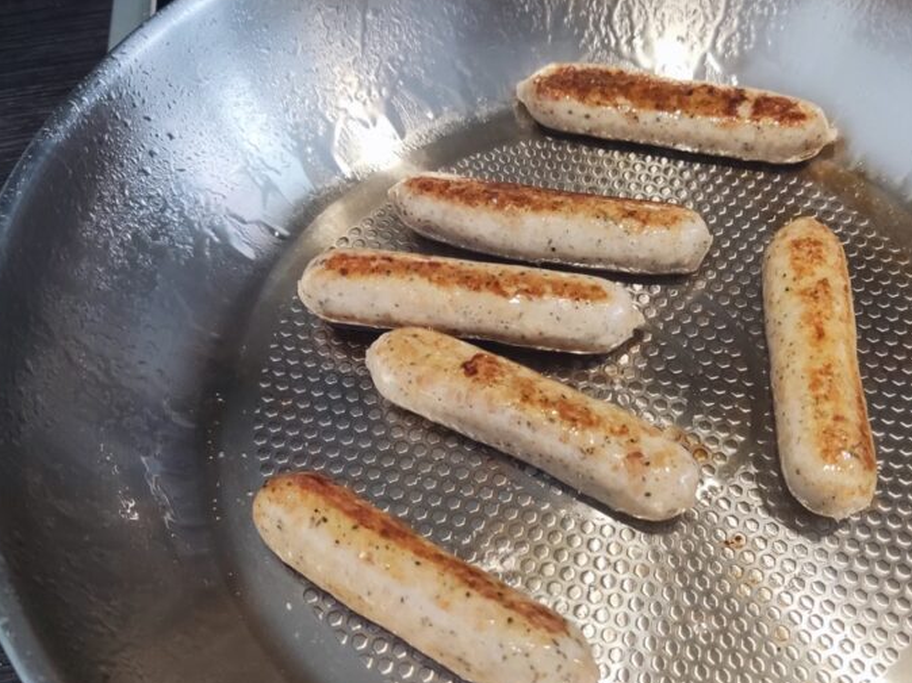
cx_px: 563
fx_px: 1001
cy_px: 377
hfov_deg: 48.6
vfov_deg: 37.7
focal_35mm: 38
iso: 418
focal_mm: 4.71
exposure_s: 1/50
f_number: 1.79
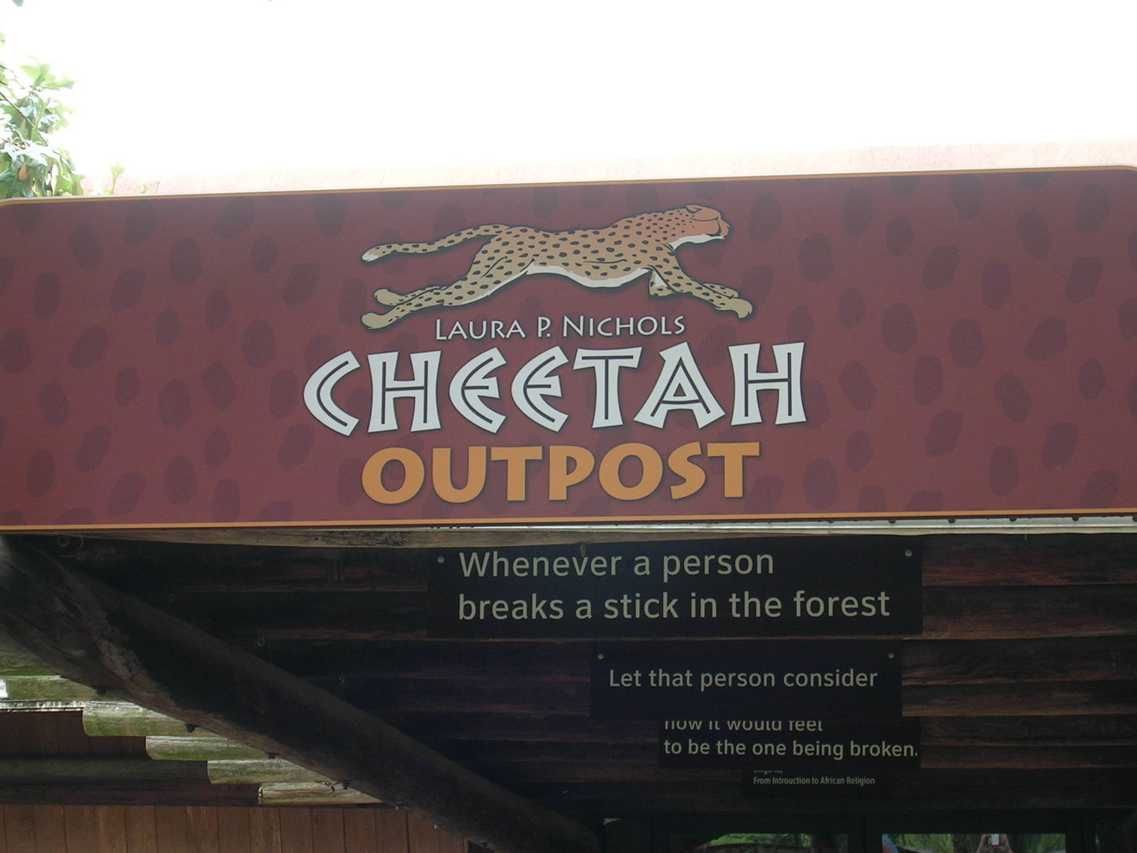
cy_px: 429
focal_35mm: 83
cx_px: 570
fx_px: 2726
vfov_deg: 17.8
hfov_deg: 23.6
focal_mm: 12.4
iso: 50
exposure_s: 1/53
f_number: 4.1
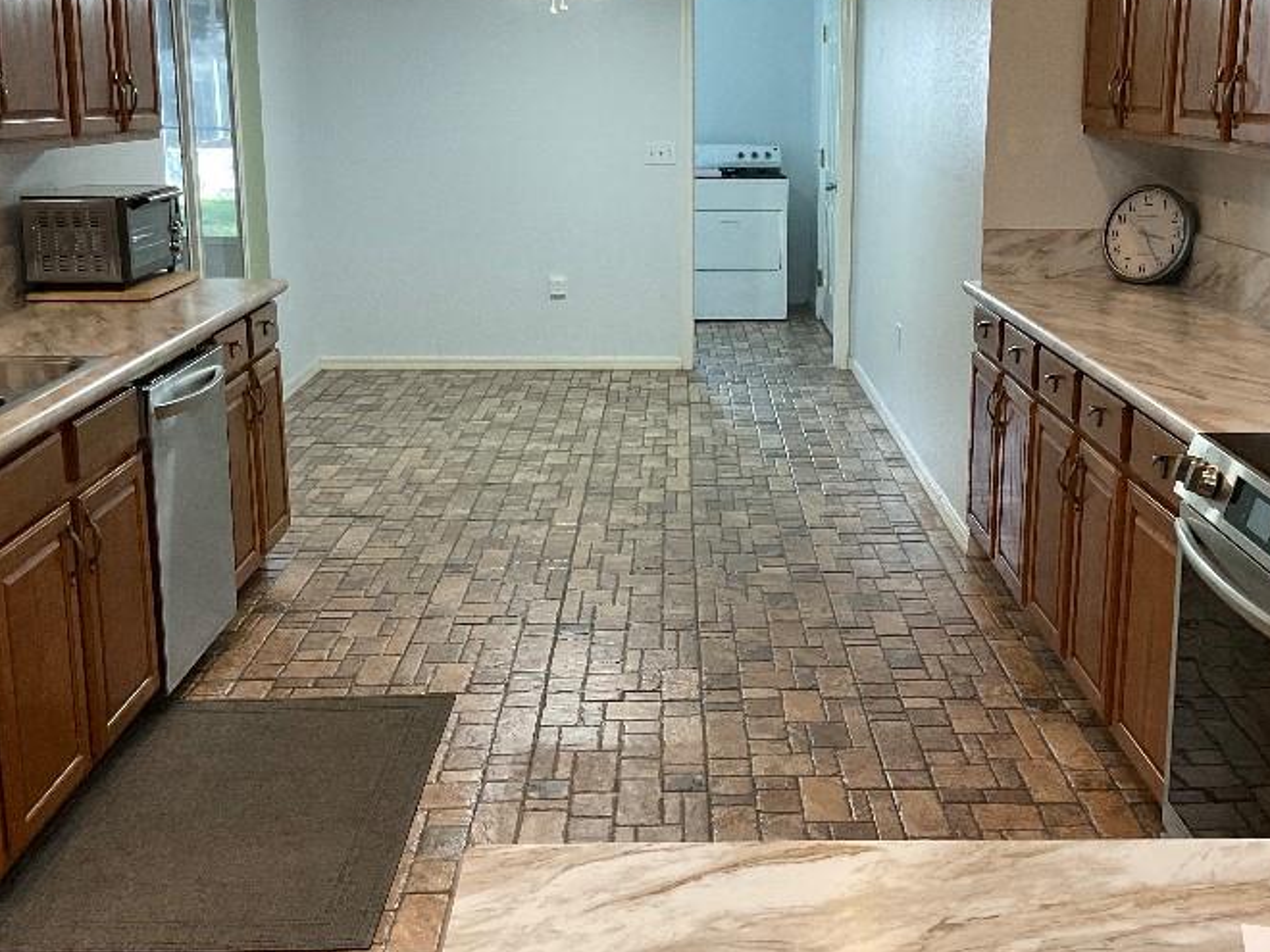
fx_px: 1651
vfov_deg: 32.2
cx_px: 706
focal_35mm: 45
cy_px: 433
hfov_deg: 42.0
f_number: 1.8
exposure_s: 1/60
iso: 100
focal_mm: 3
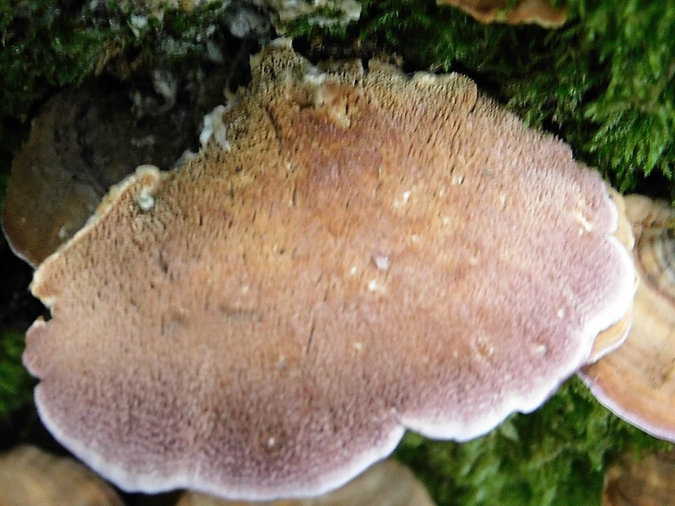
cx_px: 338
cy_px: 253
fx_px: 1560
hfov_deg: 24.4
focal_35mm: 80
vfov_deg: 18.4
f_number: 4.4
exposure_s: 1/5
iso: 800
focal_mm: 14.2
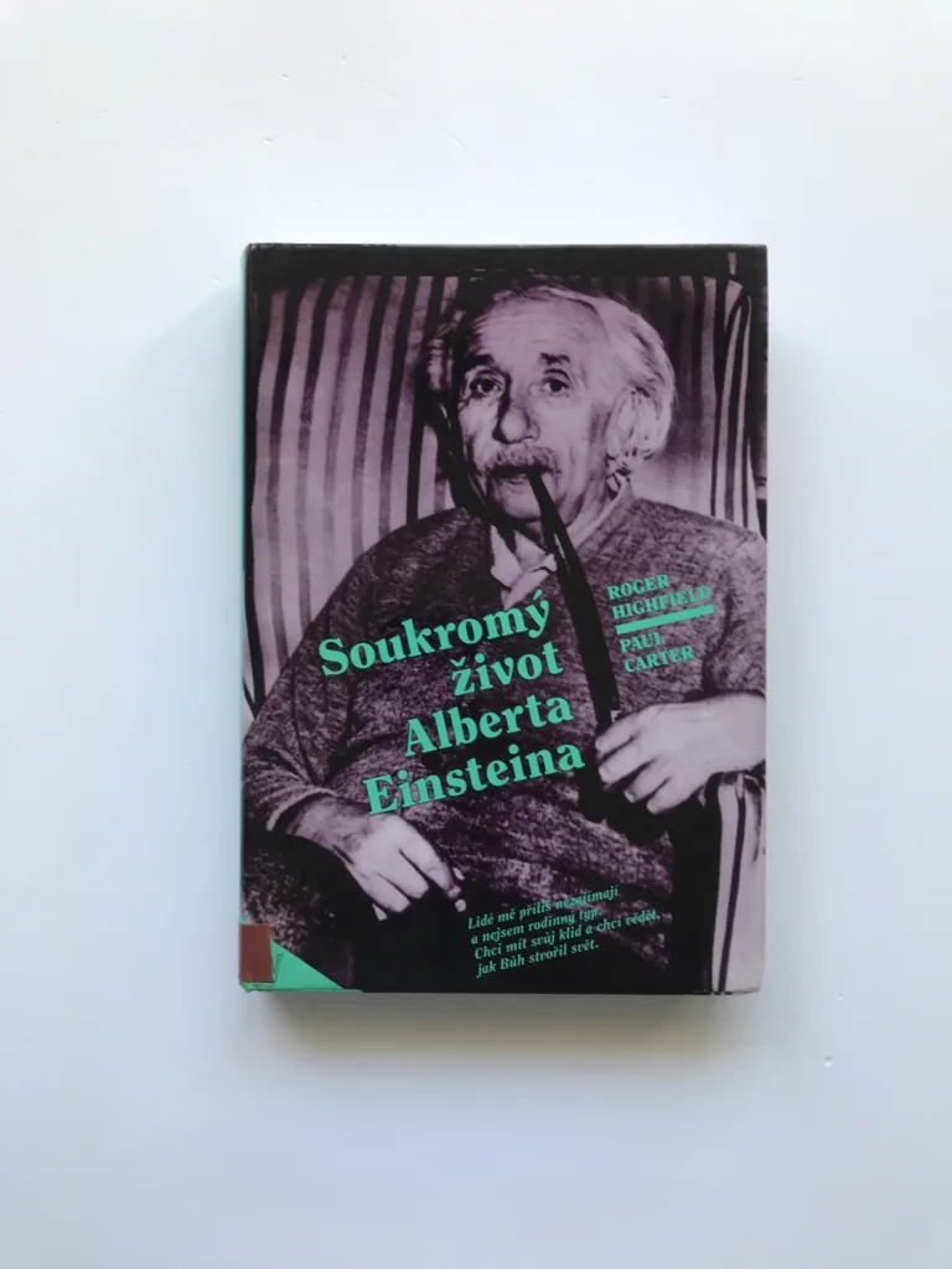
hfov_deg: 49.7
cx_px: 476
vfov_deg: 63.4
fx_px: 1027
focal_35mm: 28
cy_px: 634
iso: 32
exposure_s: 1/50
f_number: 1.8
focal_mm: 3.99
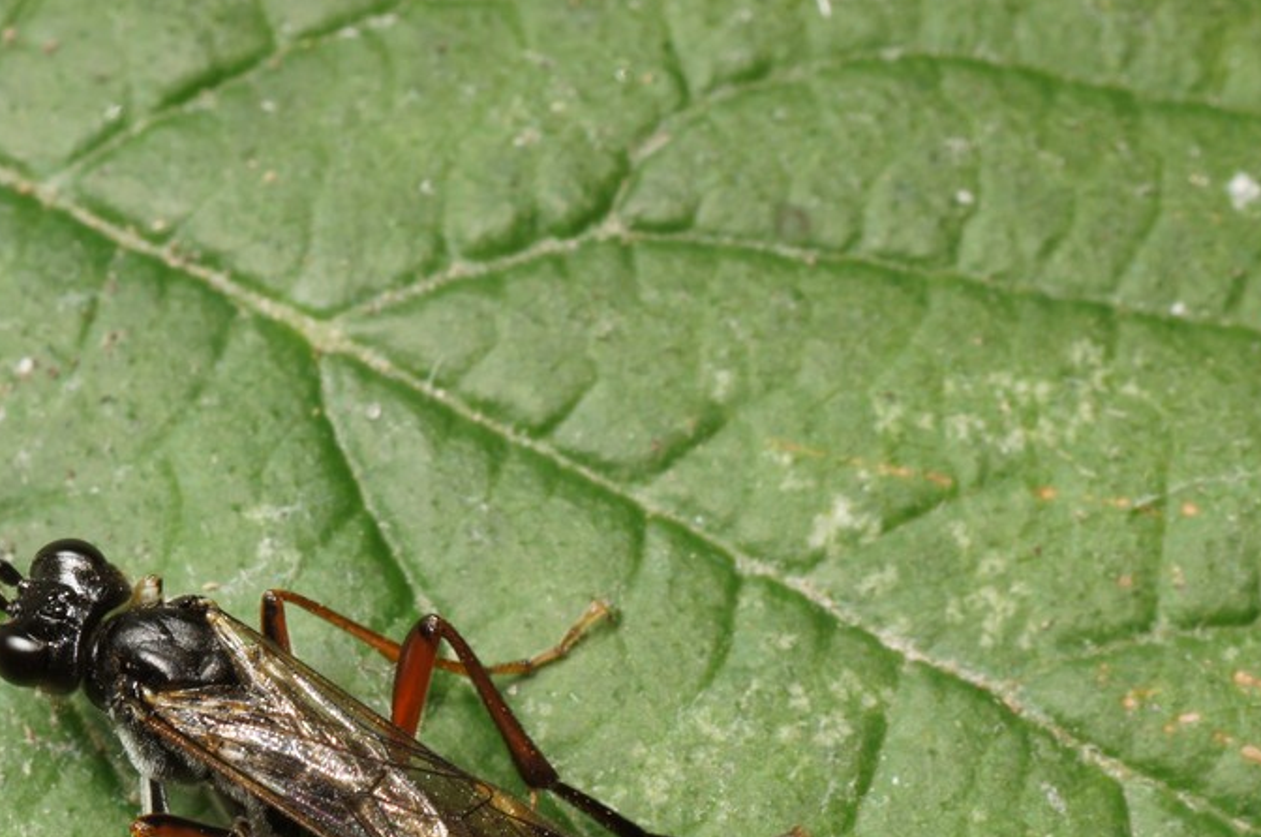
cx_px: 216
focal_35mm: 241
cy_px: 718
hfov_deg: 8.5
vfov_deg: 5.7
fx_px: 8429
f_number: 16
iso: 100
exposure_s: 1/160
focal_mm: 90
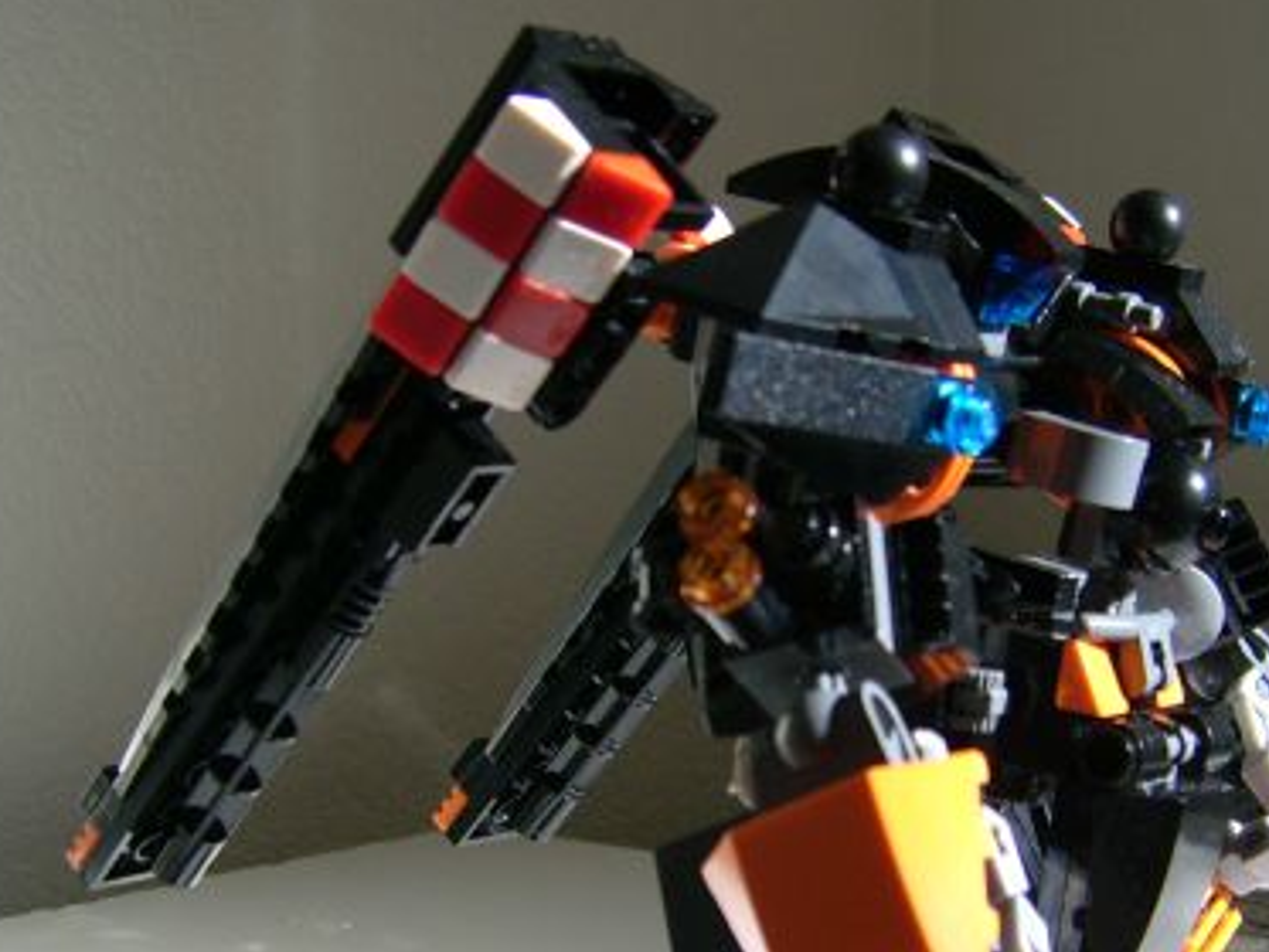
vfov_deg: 24.2
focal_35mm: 60
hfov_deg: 32.1
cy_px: 683
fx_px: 2200
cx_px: 711
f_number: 2.8
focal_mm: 5.95
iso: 50
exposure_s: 1/136
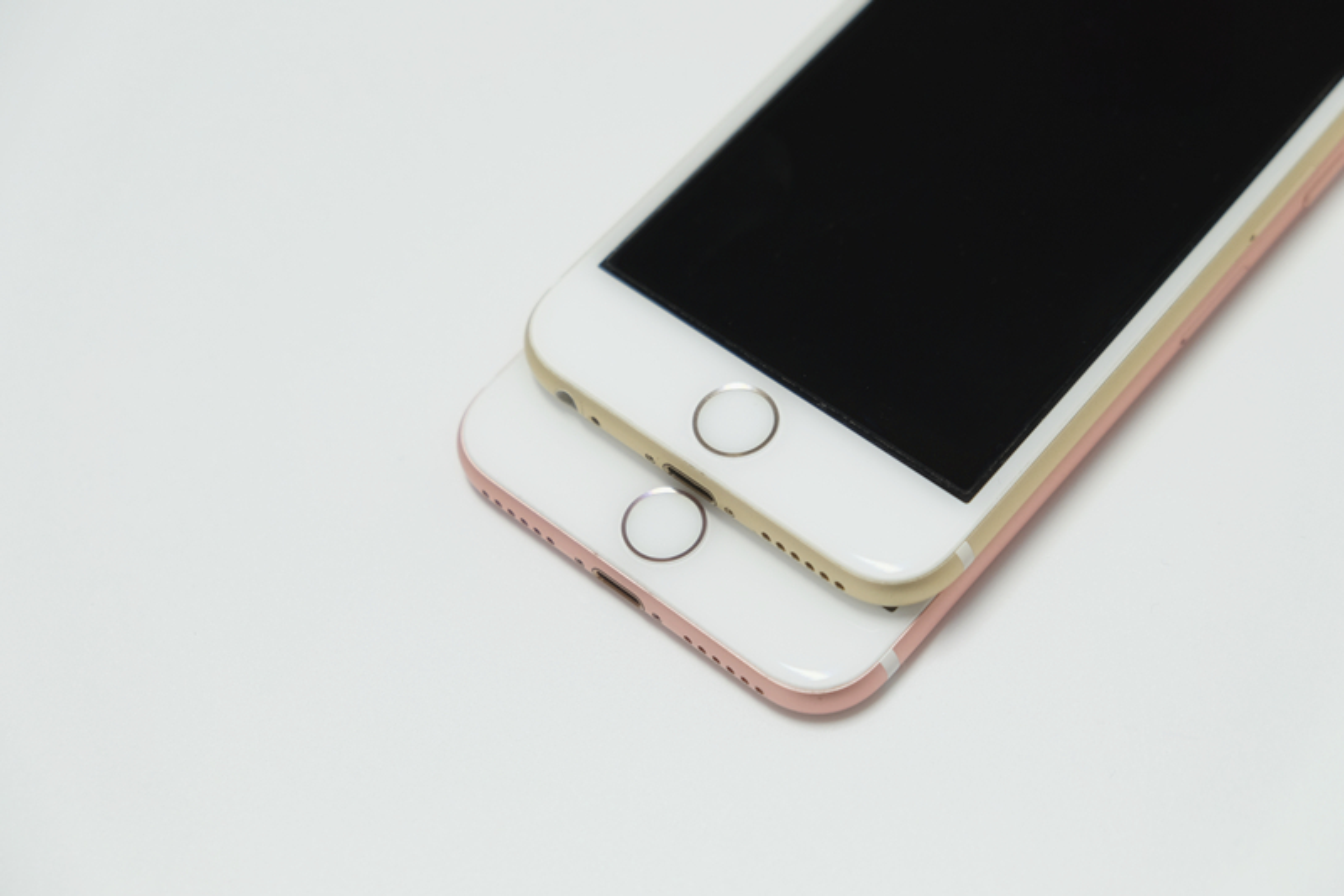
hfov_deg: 31.4
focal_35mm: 64
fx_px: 2389
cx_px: 672
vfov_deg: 21.2
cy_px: 448
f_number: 4
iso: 400
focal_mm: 42.5
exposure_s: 1/20
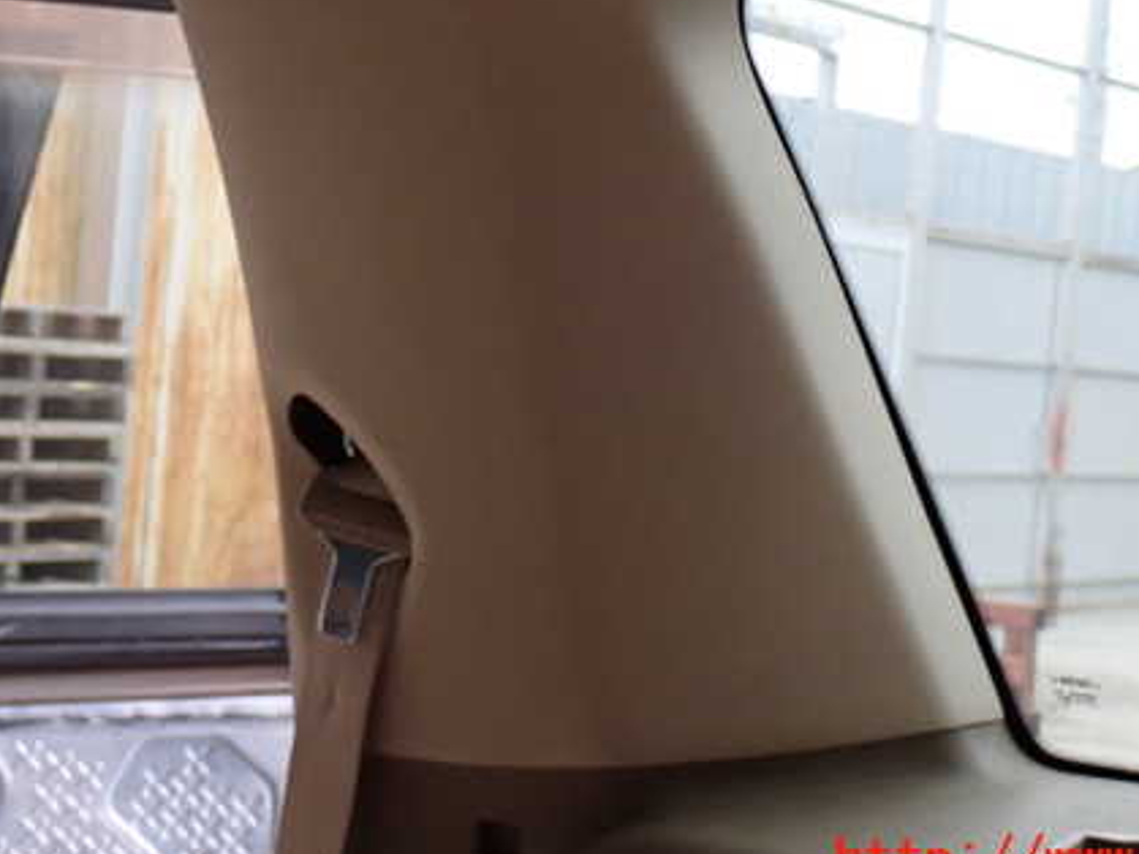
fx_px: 2730
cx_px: 633
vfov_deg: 17.7
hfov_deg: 23.6
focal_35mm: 83
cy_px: 286
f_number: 3.5
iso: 800
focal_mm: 10.35
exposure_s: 1/30
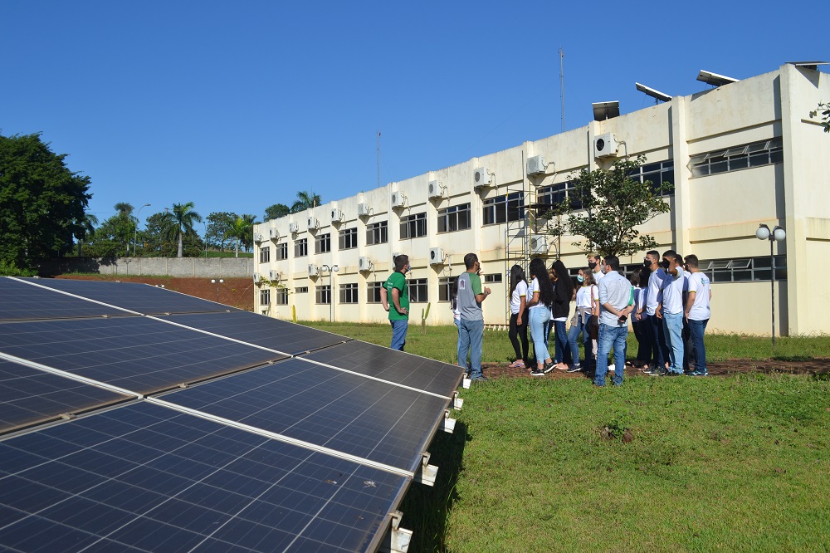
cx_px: 415
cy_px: 276
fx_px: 761
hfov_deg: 57.2
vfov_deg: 39.9
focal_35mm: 33
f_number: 9
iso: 100
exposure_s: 1/320
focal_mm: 22
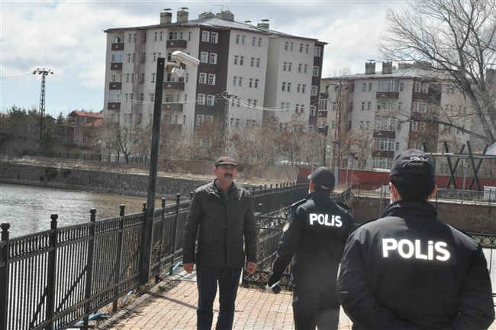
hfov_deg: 20.6
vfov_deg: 13.8
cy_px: 165
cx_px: 248
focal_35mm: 99
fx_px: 1363
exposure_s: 1/200
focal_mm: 66
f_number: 25
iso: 800
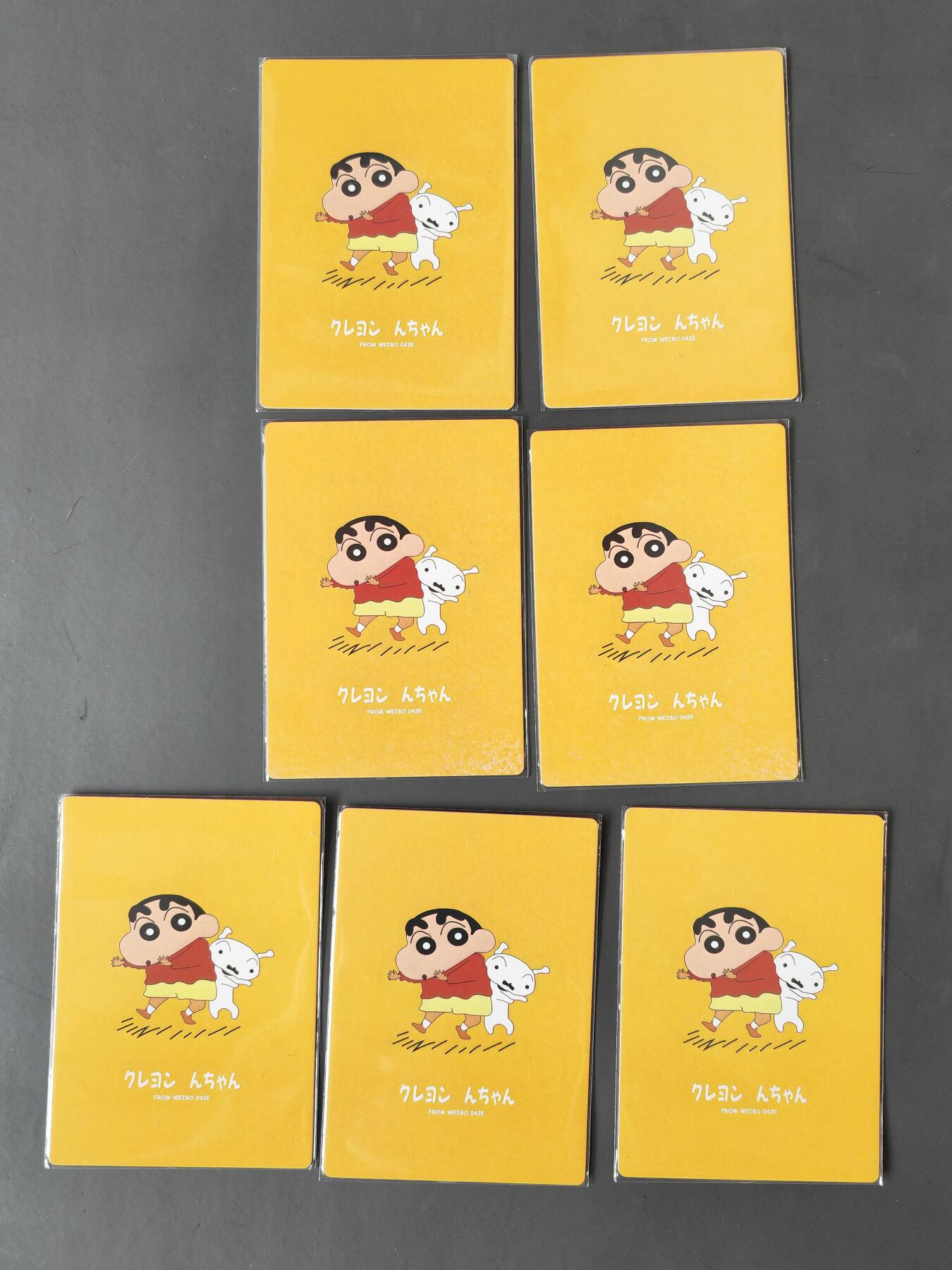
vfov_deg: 61.7
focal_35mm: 29
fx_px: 1063
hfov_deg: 48.2
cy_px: 635
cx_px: 476
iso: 64
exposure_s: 1/100
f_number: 1.8
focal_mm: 5.53
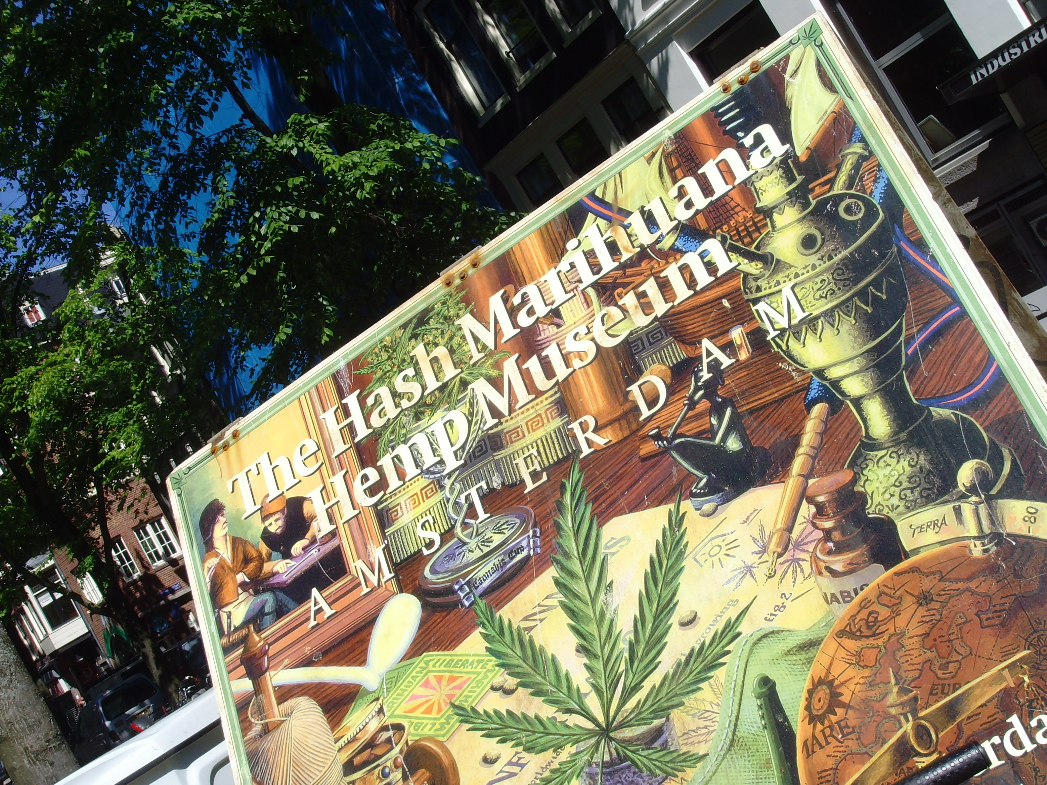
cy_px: 392
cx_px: 524
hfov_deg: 38.2
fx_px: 1512
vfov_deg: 29.1
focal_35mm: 50
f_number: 6.7
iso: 80
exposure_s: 1/250
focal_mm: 8.8
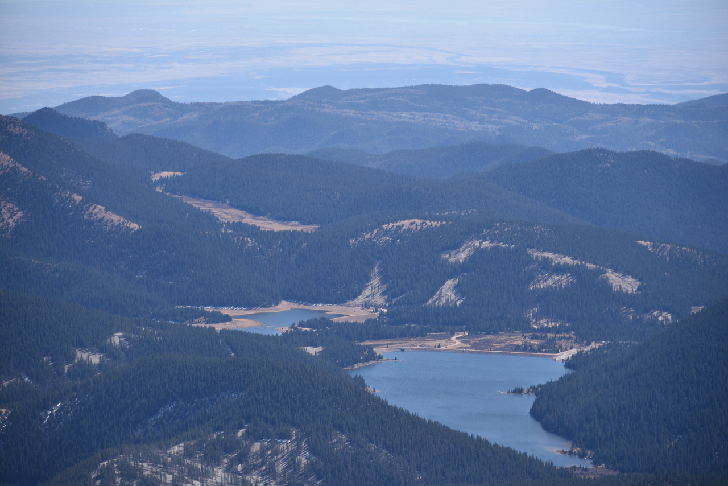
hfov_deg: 11.4
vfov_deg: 7.6
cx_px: 364
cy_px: 243
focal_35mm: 180
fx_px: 3641
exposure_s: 1/400
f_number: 6.3
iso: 100
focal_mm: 180
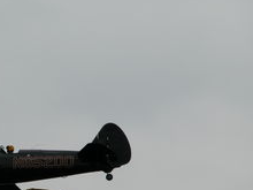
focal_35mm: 509
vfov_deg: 2.9
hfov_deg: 3.9
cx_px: 32
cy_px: 167
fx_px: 3720
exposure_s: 1/593
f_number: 7.4
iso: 100
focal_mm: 71.2
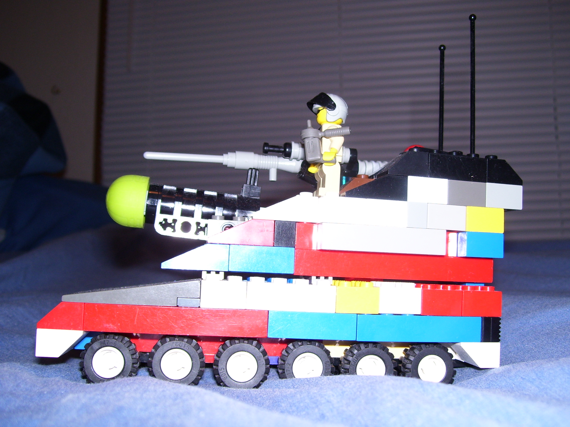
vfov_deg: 38.7
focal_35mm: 37
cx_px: 285
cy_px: 214
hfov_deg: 50.1
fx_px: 609
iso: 80
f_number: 2.7
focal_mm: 6
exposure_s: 1/60
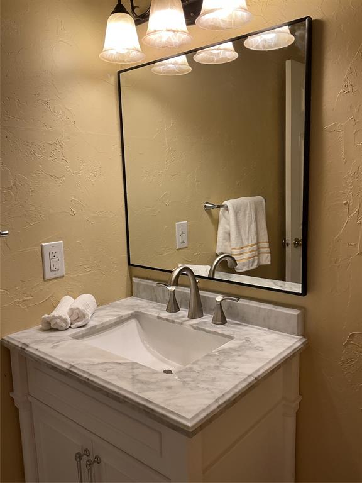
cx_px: 181
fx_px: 404
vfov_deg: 61.7
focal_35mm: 29
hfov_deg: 48.2
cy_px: 242
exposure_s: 1/120
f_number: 1.8
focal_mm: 3
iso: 50
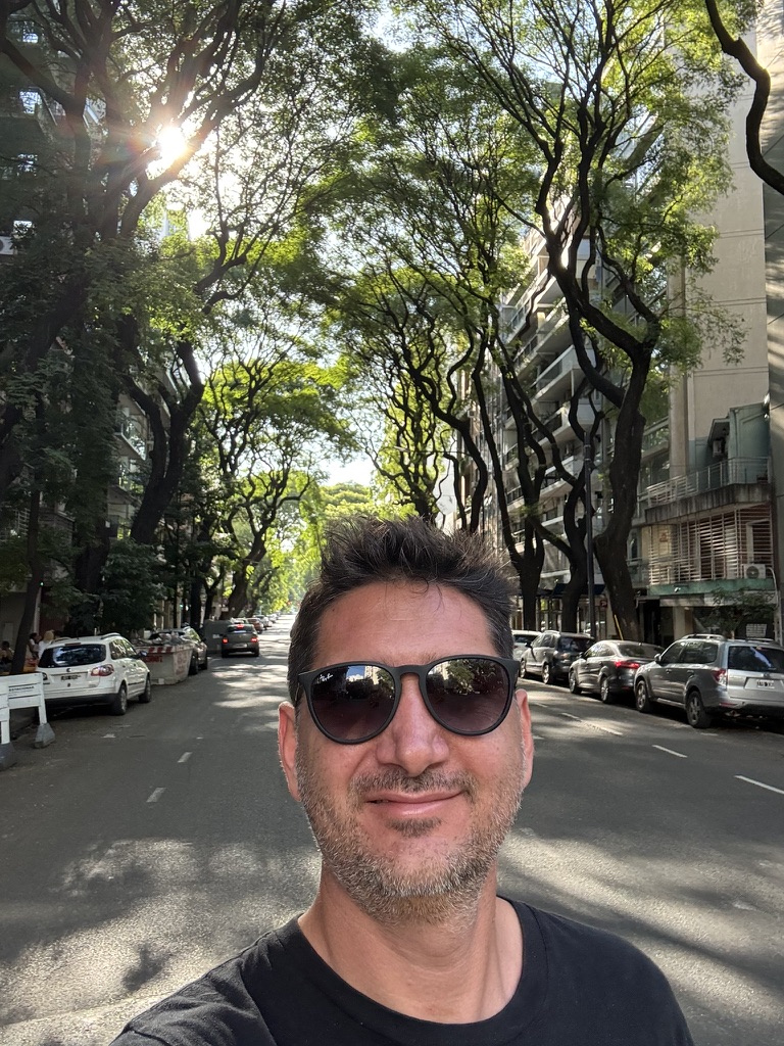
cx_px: 392
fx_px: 906
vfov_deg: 60.0
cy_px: 523
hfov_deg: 46.8
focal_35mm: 30
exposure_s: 1/121
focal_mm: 2.69
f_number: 1.9
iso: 64
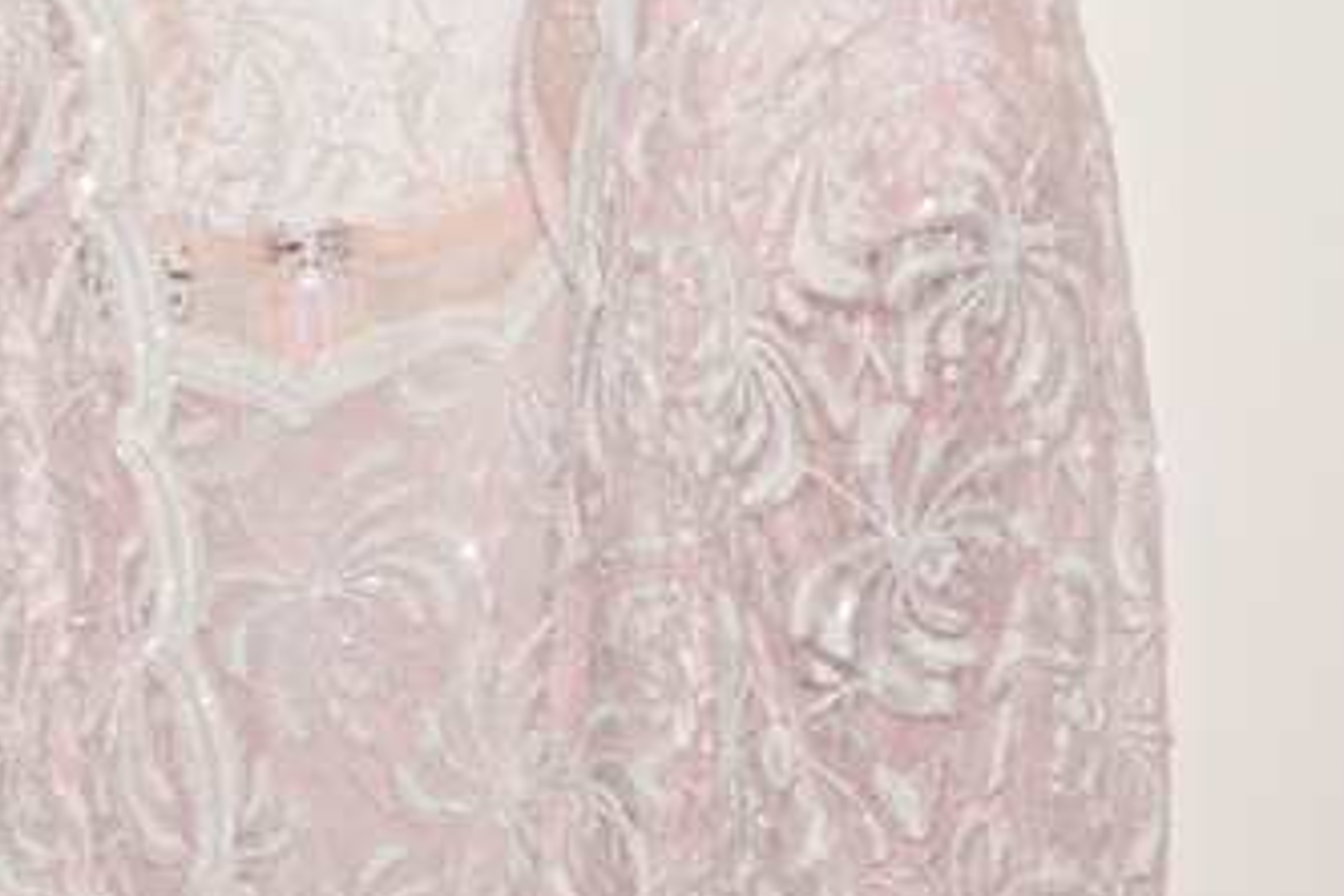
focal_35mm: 140
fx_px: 5208
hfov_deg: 14.6
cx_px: 327
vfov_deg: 9.8
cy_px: 720
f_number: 5.6
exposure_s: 1/100
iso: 100
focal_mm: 31
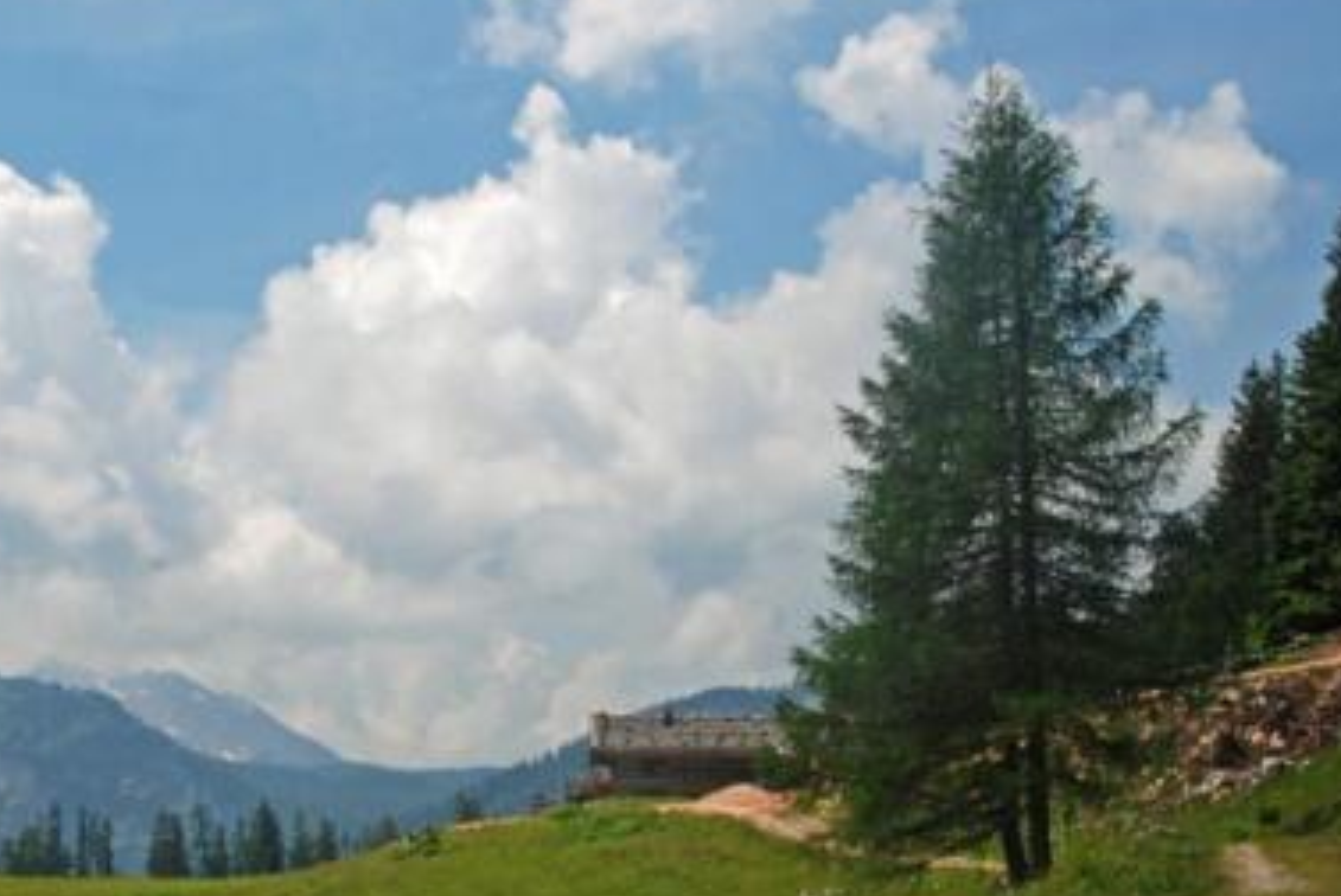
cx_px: 544
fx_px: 2535
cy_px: 619
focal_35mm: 68
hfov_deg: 29.6
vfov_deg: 20.0
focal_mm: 26
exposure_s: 1/160
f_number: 16
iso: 160
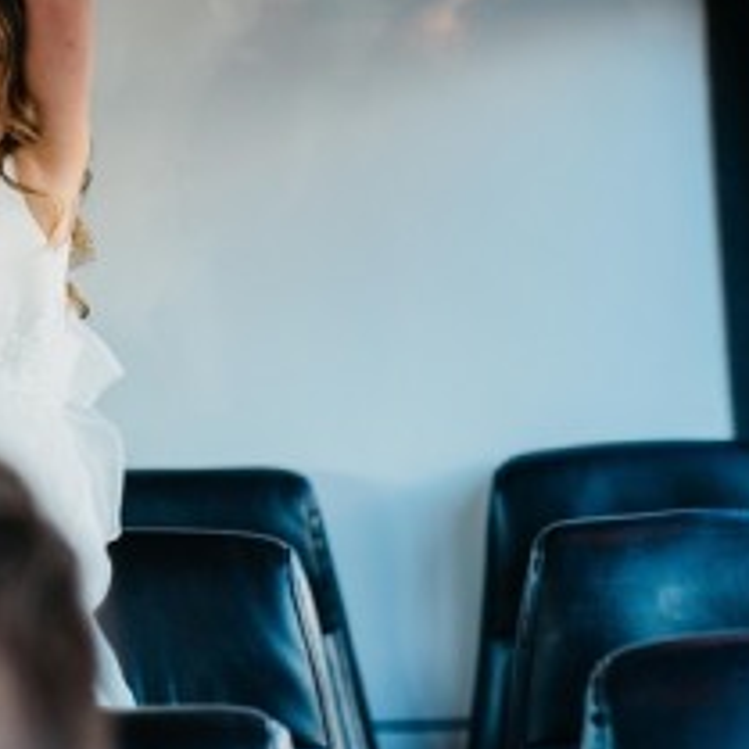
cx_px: -251
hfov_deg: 13.7
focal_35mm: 122
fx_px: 2987
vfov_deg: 14.2
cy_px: 161
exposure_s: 1/125
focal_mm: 50
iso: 160
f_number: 2.8
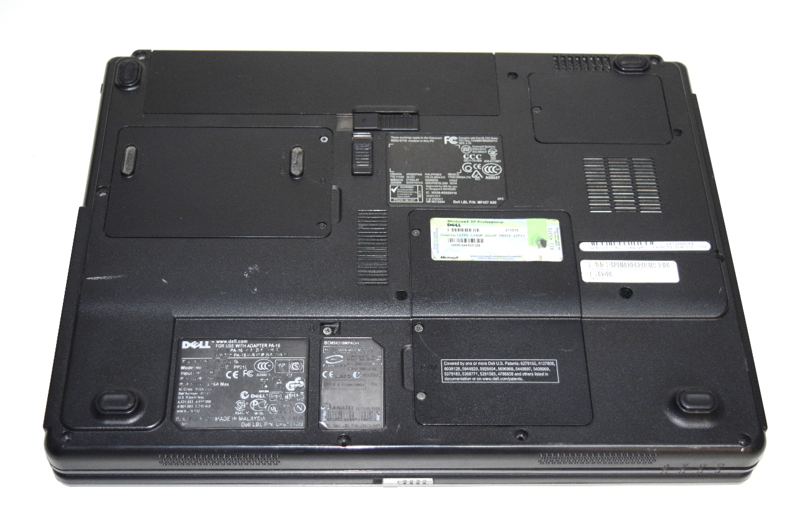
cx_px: 398
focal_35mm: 54
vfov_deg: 25.1
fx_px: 1195
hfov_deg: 36.9
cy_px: 266
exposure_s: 1/60
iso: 1250
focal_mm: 36
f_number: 4.8
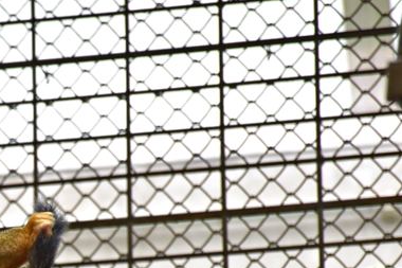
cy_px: 310
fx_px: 6317
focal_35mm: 566
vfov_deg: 2.4
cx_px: -93
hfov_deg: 3.6
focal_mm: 140
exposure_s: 1/125
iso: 800
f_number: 5.6
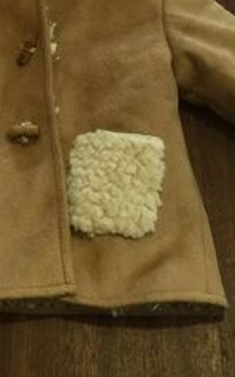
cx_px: 38
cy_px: 24
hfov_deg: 15.6
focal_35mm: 83
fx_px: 851
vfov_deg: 24.1
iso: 64
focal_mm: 4.15
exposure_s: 1/17
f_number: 2.2
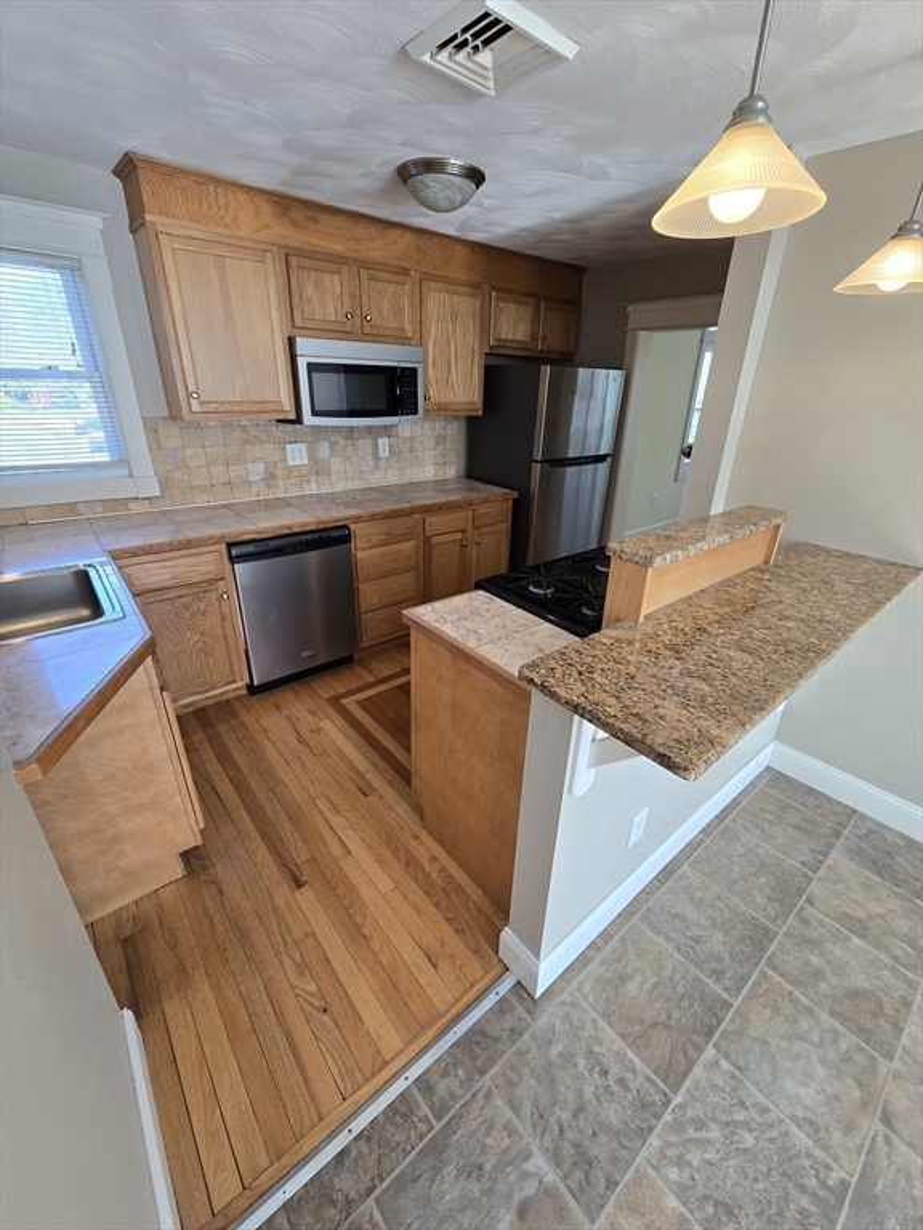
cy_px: 615
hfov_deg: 89.9
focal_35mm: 13
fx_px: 462
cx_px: 462
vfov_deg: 106.2
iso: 100
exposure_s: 1/60
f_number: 2.2
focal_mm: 2.2
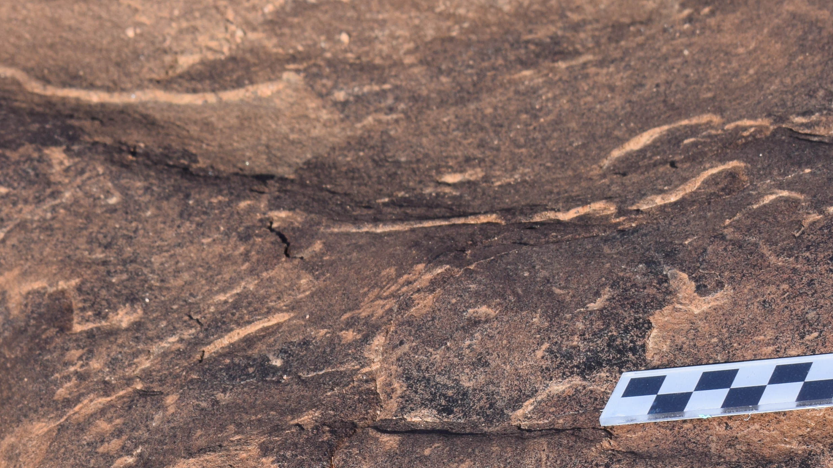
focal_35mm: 210
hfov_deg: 10.2
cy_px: 547
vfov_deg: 5.7
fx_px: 4644
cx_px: 359
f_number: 10
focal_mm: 55
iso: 200
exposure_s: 1/400
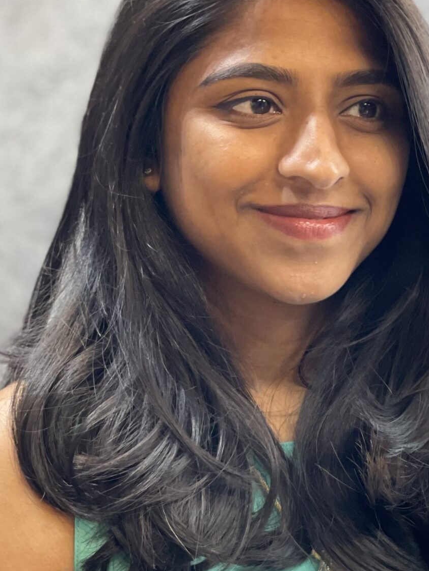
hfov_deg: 10.2
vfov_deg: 13.5
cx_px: 252
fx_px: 2412
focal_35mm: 146
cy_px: 396
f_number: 2.2
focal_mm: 7.5
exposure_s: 1/50
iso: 160
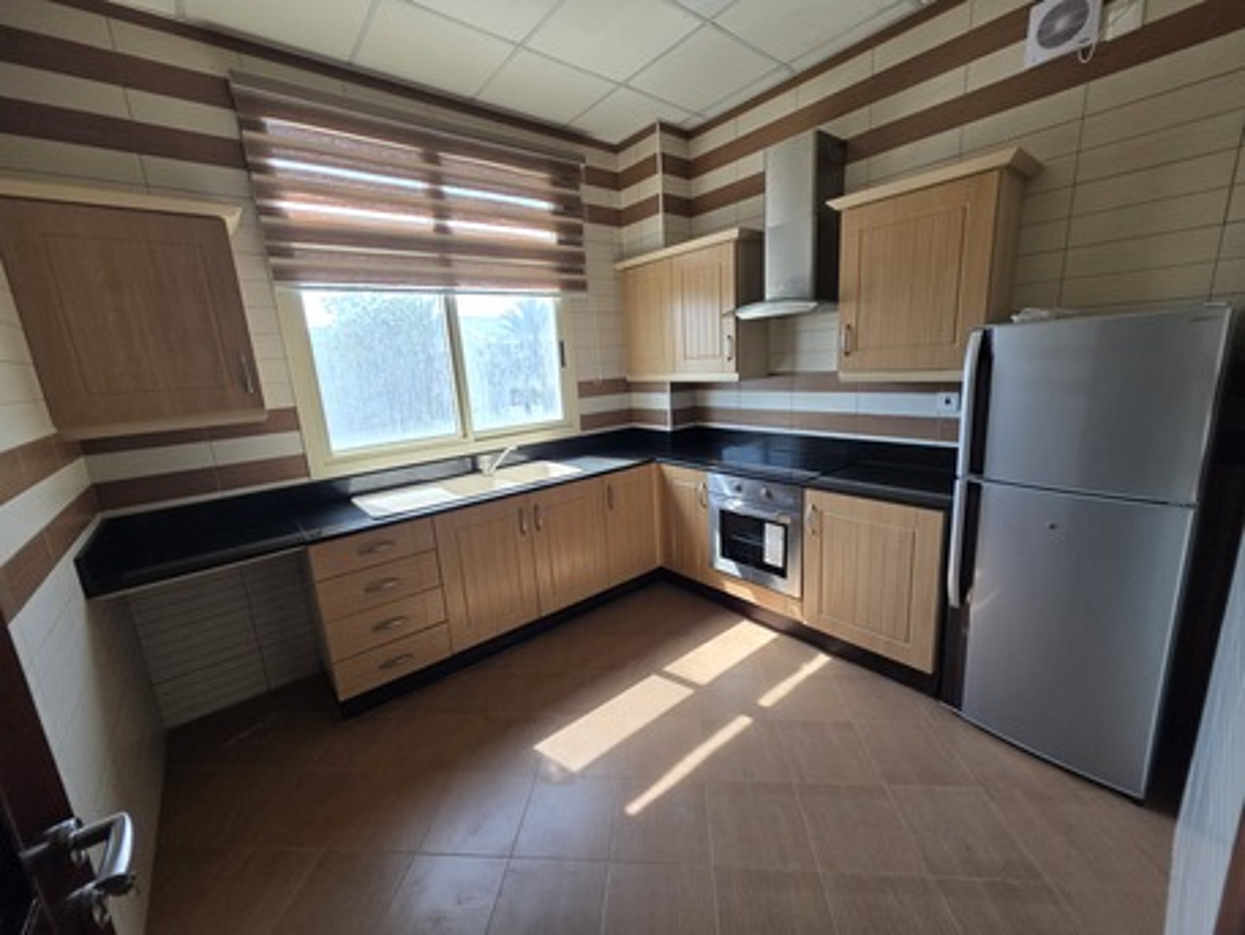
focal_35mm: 13
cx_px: 622
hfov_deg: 106.2
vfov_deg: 89.9
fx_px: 468
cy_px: 468
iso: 64
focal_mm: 2.2
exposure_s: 1/120
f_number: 1.9
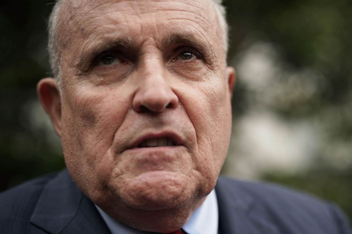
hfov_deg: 39.6
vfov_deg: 27.0
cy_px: 117
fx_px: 489
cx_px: 176
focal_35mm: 50
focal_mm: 50
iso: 400
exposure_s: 1/3200
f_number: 1.6
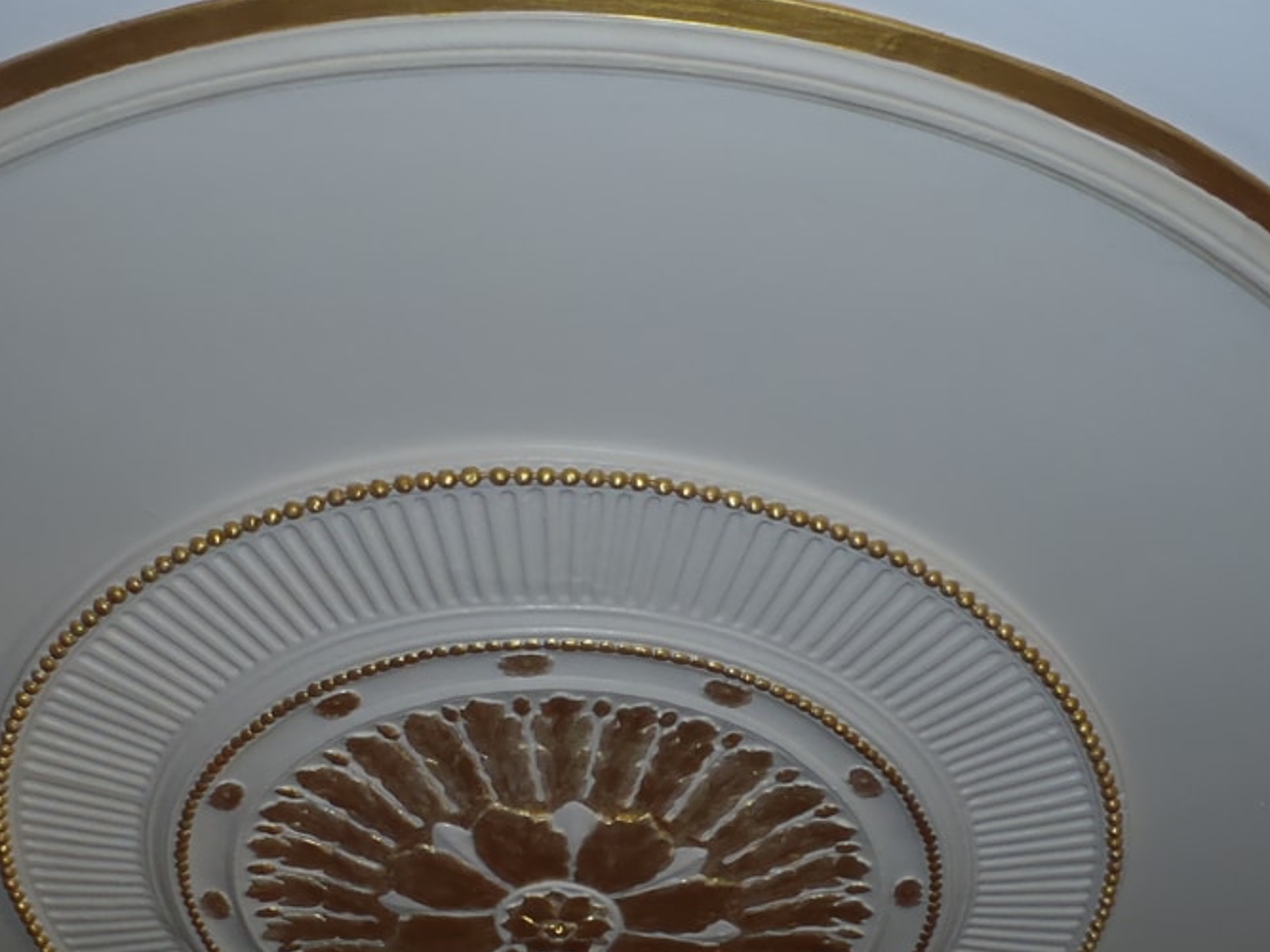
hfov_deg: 34.3
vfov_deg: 25.5
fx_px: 2054
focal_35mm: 56
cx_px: 664
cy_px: 792
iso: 100
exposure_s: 1/30
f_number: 3.9
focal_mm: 5
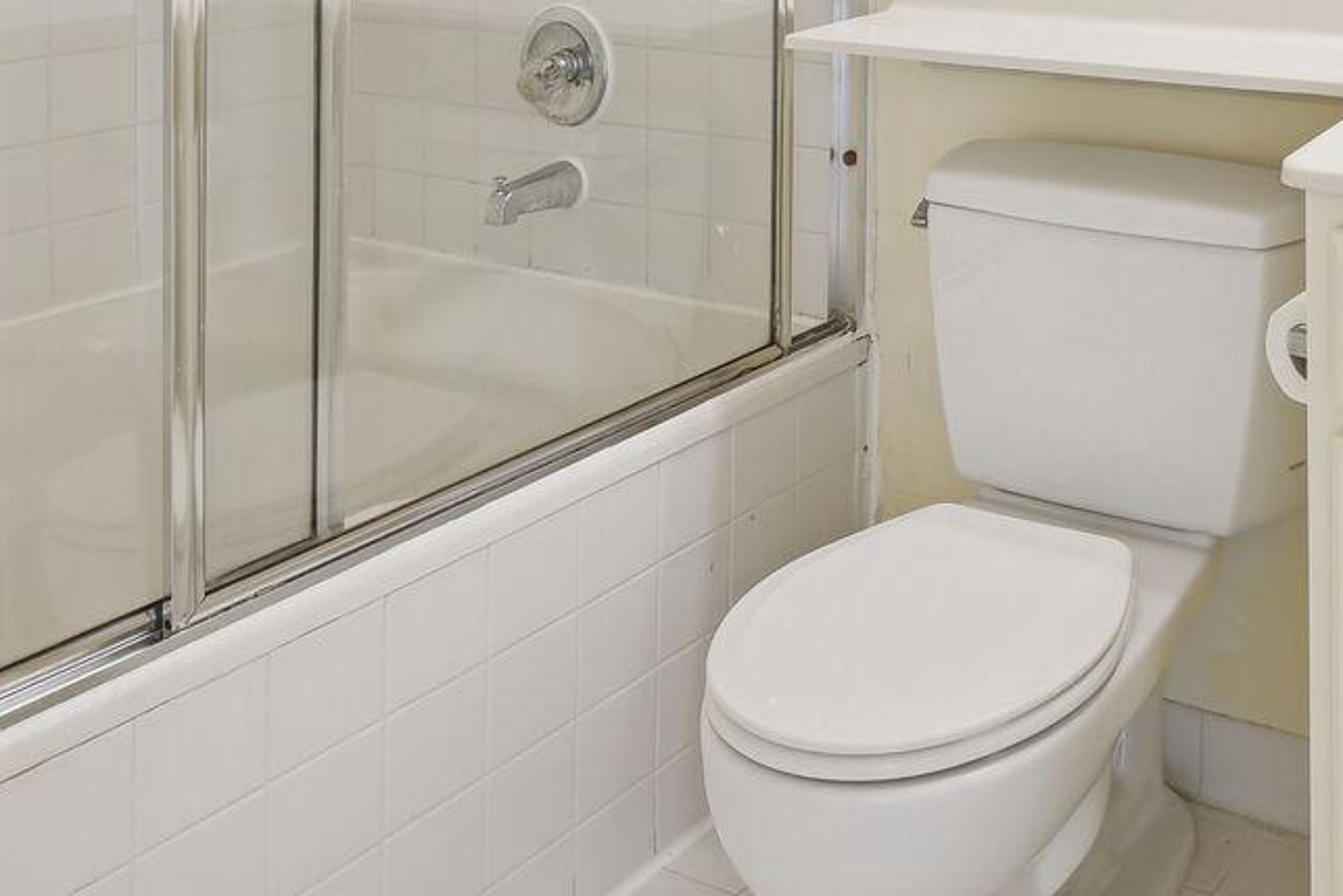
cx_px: 1180
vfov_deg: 27.2
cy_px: -207
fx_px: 1604
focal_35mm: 43
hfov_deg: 42.1
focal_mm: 16
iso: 200
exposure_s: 1/5
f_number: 8
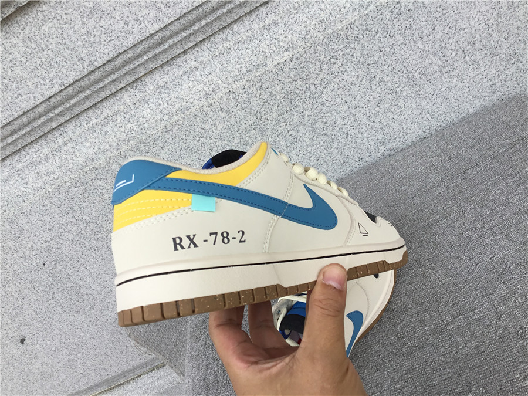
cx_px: 264
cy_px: 198
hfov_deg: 58.4
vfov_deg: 45.4
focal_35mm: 31
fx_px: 473
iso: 25
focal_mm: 3.3
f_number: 2.4
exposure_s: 1/397
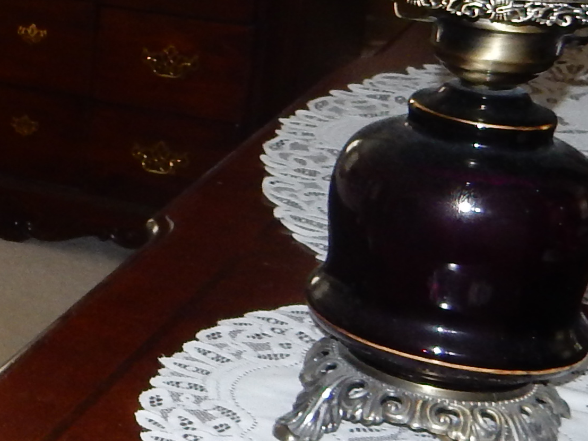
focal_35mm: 104
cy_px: 83
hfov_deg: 15.8
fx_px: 1767
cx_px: -498
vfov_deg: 14.1
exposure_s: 1/30
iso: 200
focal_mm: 4.5
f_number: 3.7
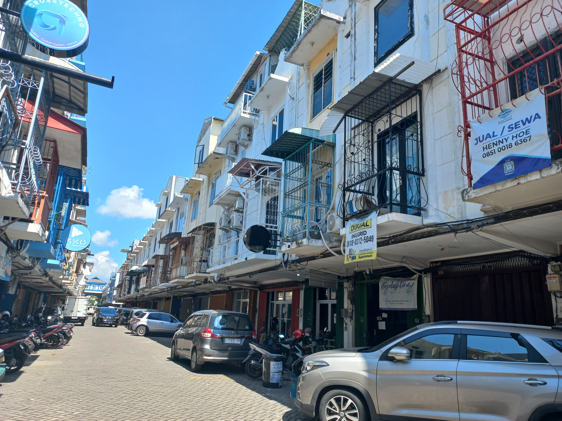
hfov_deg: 69.4
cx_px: 281
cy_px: 210
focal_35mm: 25
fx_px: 406
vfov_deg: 54.9
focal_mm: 4.6
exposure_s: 1/268
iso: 25
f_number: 1.8
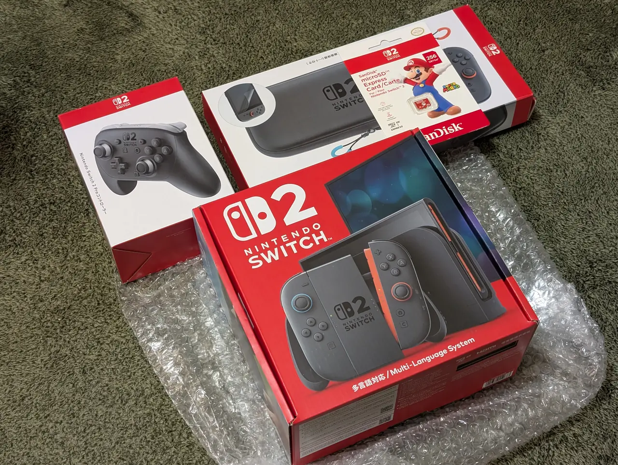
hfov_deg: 38.9
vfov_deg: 29.8
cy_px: 232
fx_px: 876
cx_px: 309
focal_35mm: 49
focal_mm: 6.9
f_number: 1.68
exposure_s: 1/25
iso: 118
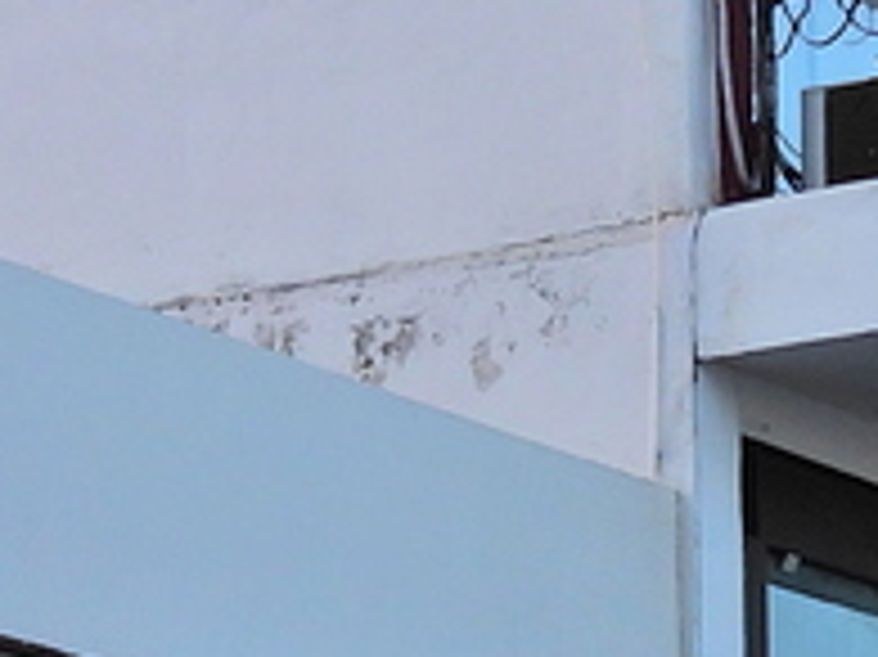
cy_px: 990
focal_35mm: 217
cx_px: 689
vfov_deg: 6.7
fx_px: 5501
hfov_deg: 9.1
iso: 100
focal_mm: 5.9
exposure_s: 1/500
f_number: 3.2
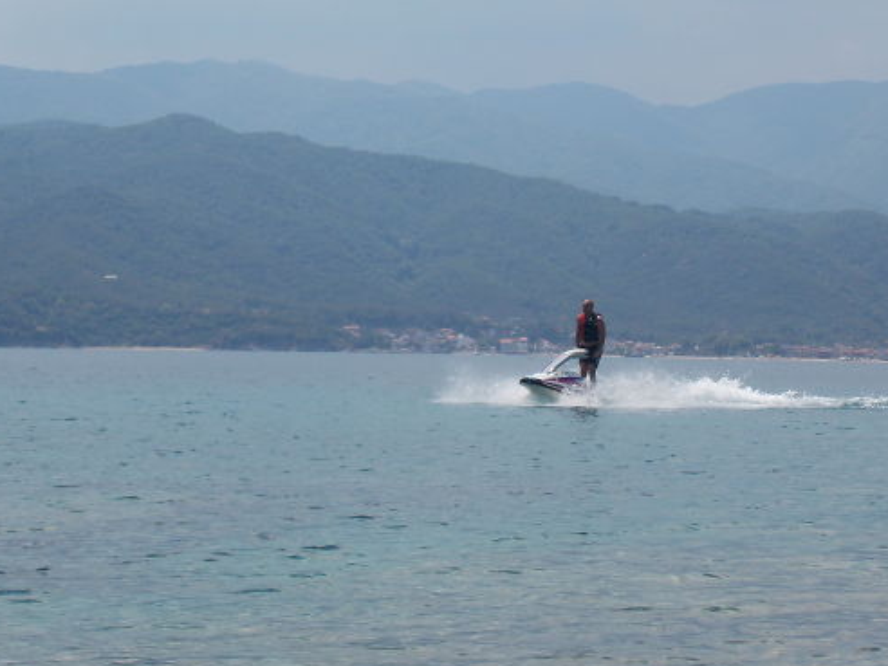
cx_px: 379
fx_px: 2847
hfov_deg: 17.7
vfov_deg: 13.3
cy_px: 268
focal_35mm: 111
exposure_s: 1/800
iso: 80
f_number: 4.3
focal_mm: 13.9
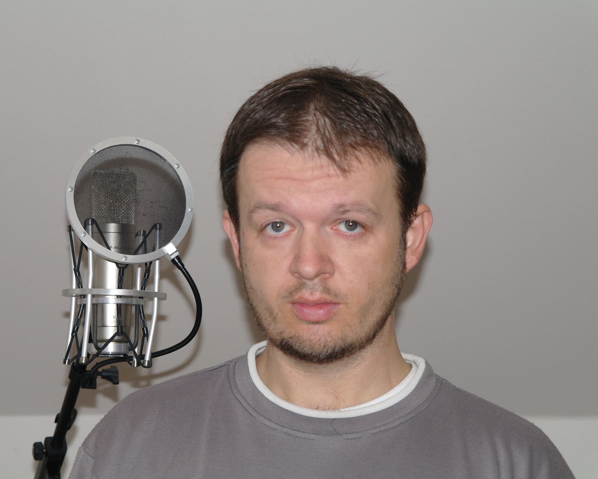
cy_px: 240
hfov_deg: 20.1
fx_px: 1682
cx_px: 250
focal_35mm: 95
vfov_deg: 16.2
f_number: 5.6
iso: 400
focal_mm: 55
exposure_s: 1/50
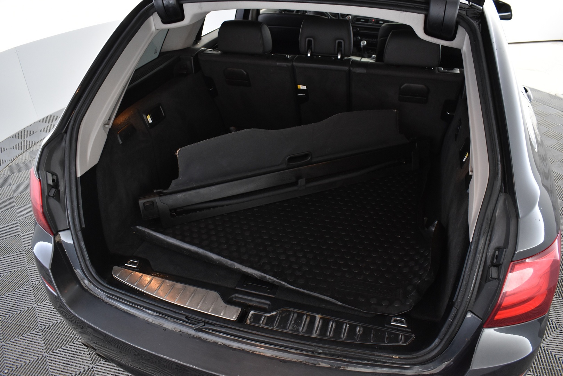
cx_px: 282
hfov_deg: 67.4
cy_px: 188
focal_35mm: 27
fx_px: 422
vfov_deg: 47.9
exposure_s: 1/15
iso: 1250
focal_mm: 18
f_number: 5
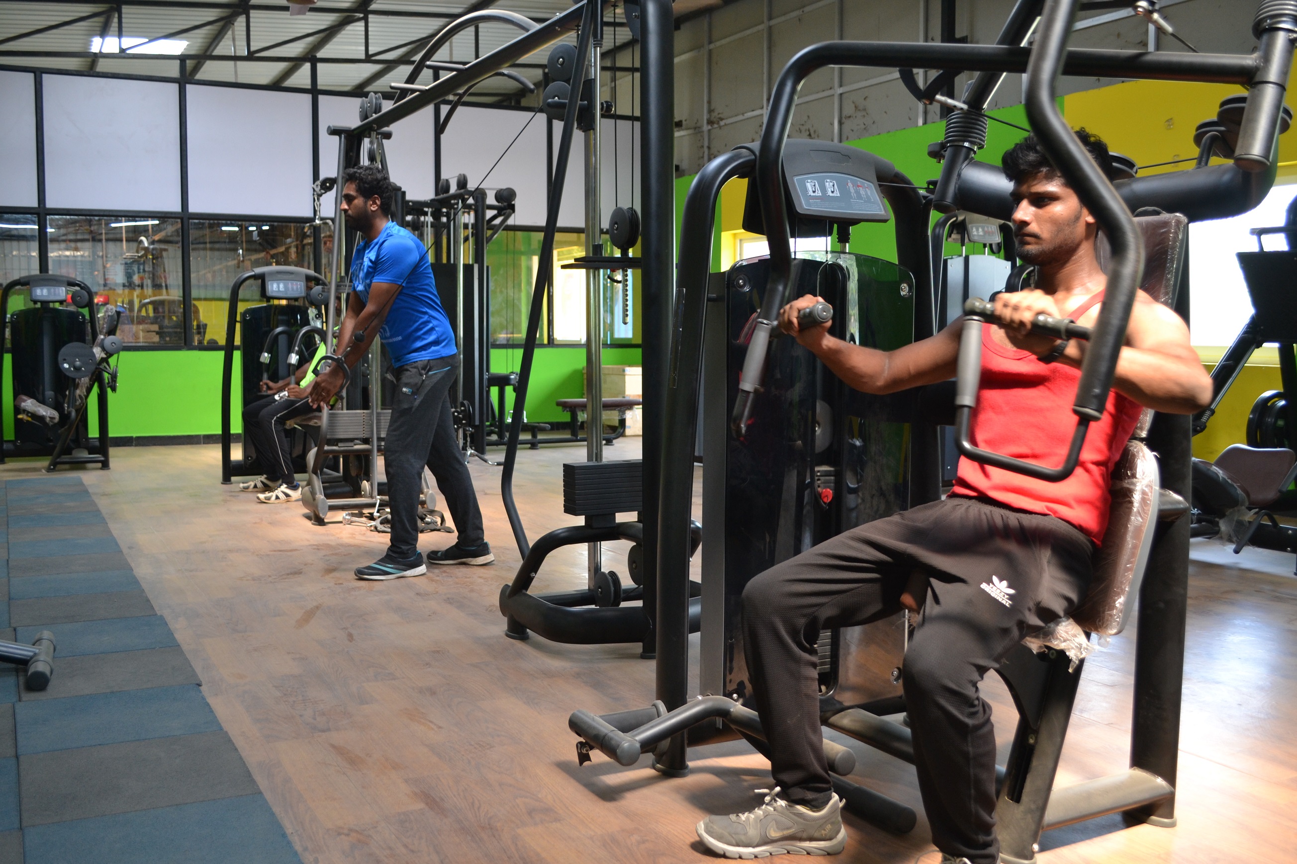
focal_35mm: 33
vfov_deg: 40.0
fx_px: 1189
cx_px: 648
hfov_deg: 57.2
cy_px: 432
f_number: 4
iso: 500
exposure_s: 1/60
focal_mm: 22
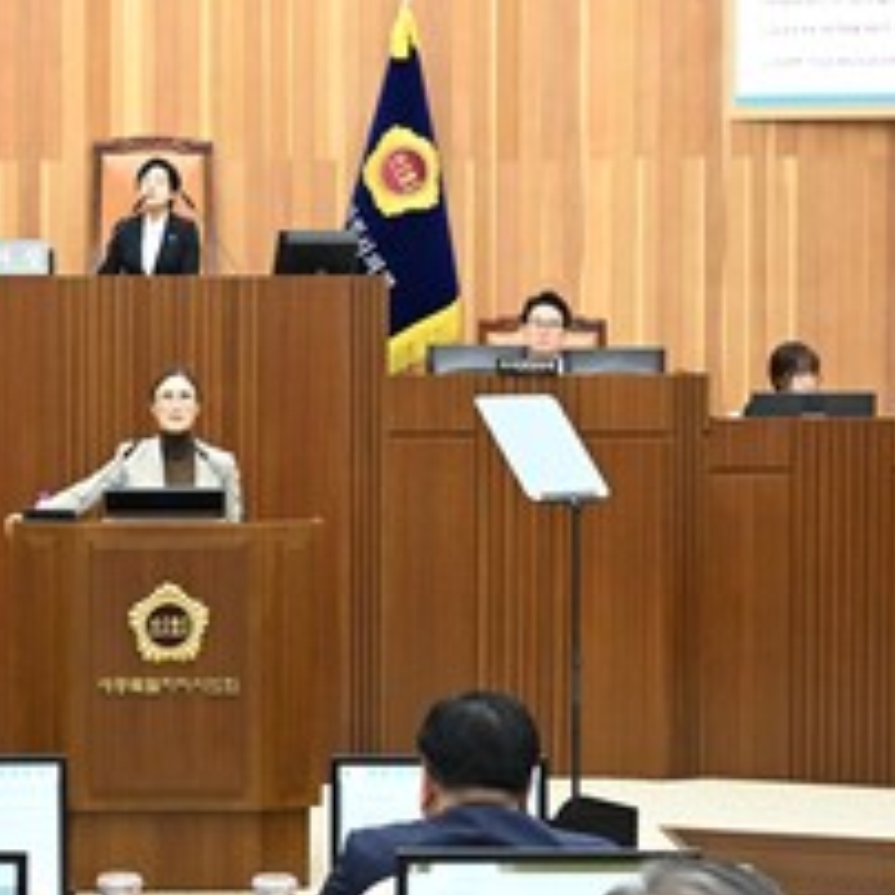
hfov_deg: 17.1
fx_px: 2954
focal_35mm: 101
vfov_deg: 17.2
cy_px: 416
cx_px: 146
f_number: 5.6
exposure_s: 1/320
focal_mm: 40
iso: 6400
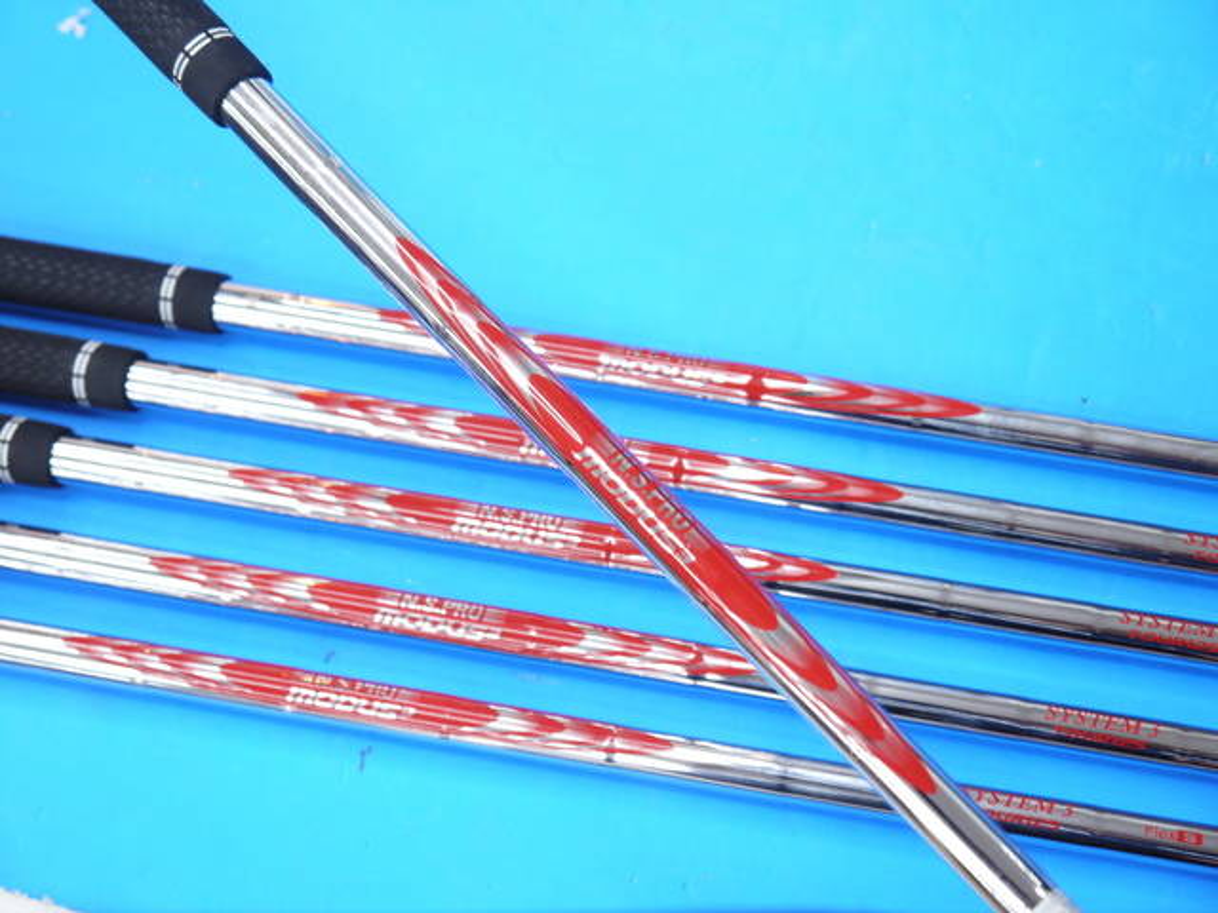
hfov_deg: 38.2
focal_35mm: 50
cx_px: 609
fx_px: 1759
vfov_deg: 29.1
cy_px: 456
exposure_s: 1/125
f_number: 4.6
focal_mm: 25
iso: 800
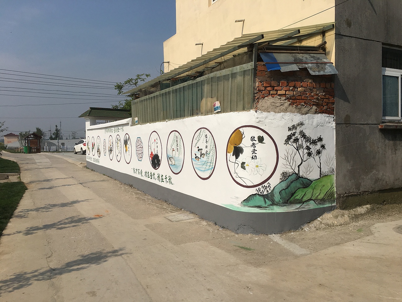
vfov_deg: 48.2
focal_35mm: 29
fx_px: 337
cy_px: 151
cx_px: 201
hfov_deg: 61.7
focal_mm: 4.15
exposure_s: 1/5128
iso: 25
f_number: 2.2
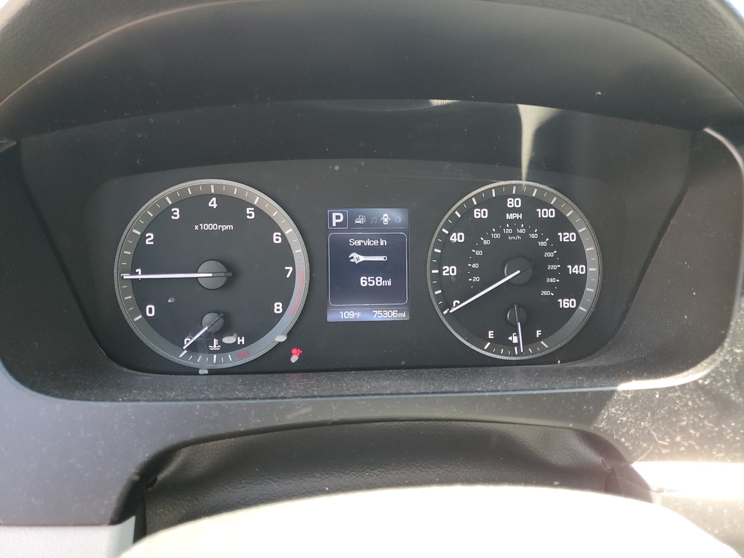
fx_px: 559
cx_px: 372
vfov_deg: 53.1
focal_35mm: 26
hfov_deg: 67.3
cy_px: 279
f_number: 1.5
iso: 87
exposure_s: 1/120
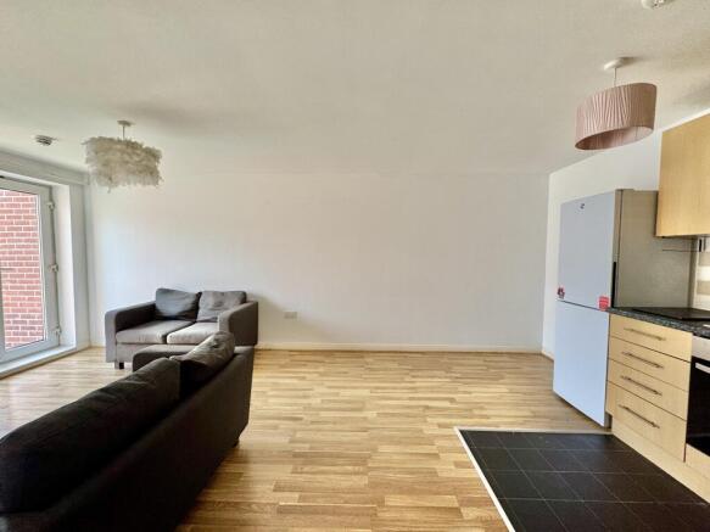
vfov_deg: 85.7
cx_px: 355
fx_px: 287
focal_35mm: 14
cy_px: 266
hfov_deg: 102.1
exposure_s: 1/99
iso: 100
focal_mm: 2.22
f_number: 2.2
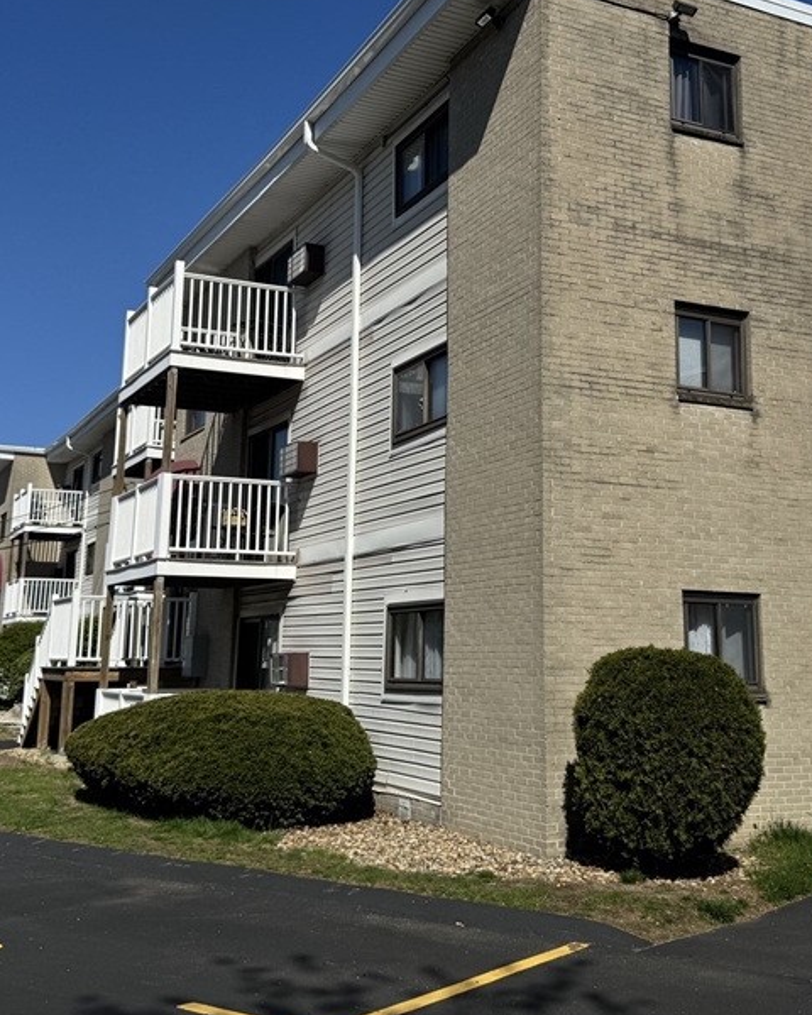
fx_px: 1202
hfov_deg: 37.3
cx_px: 430
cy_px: 408
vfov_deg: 45.6
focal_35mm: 40
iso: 80
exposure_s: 1/9009
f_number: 1.78
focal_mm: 6.76
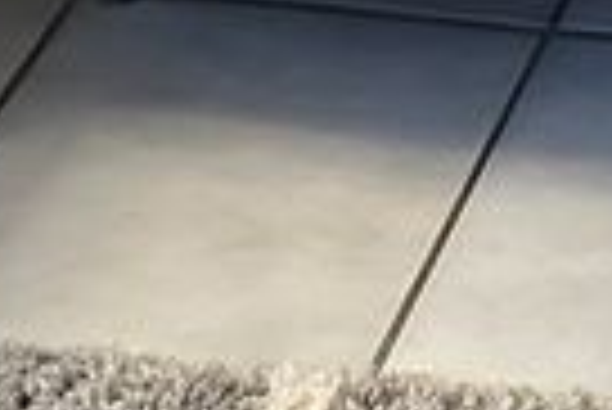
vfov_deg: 6.4
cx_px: 1390
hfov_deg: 10.0
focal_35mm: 183
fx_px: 3114
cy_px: -1090
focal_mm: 6.86
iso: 500
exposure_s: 1/50
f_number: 1.78
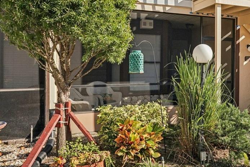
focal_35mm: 37
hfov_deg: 48.8
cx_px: 202
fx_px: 257
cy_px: 31
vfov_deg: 34.7
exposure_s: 1/640
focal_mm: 16
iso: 400
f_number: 8
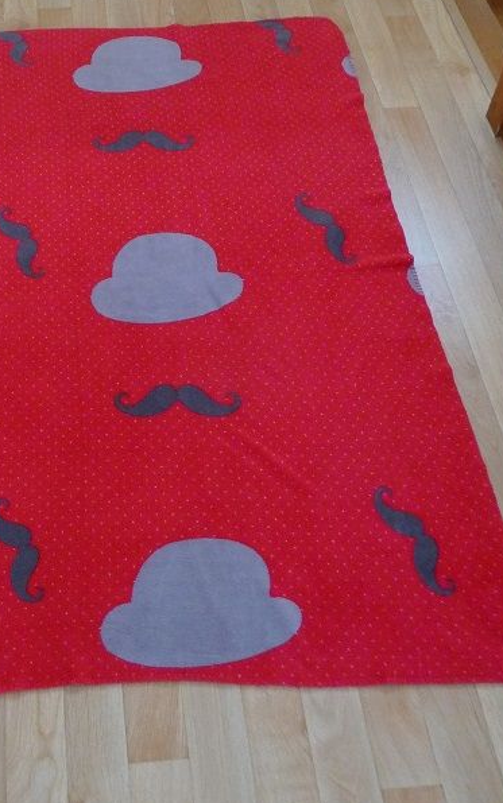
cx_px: 96
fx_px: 942
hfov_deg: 29.2
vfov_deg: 46.0
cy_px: 326
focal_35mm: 43
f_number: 3.3
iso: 400
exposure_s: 1/8
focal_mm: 4.7
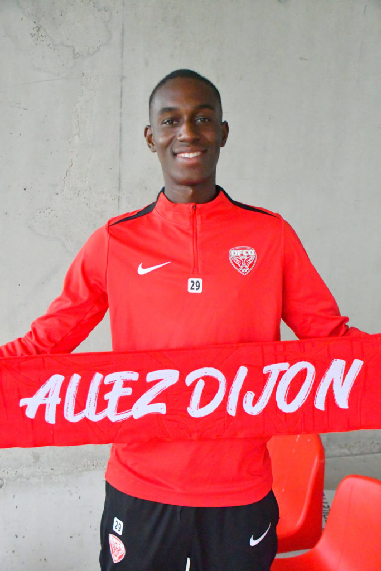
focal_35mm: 40
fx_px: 635
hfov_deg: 33.4
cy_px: 286
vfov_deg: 48.5
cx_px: 190
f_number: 4
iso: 9000
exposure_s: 1/4000
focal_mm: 27
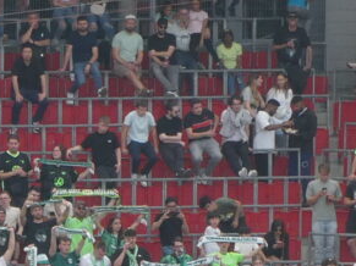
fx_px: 9057
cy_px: 469
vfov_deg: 1.7
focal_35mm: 881
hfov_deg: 2.3
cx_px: -16
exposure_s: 1/80
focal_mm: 28.7
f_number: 5.5
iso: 125
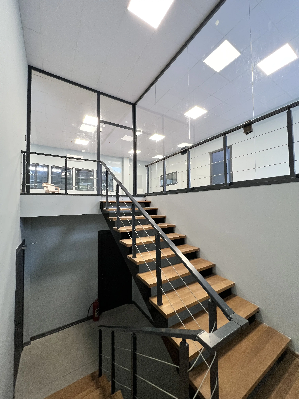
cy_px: 200
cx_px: 150
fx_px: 150
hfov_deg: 89.9
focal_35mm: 13
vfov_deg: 106.2
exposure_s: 1/50
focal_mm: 1.57
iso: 200
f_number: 1.8
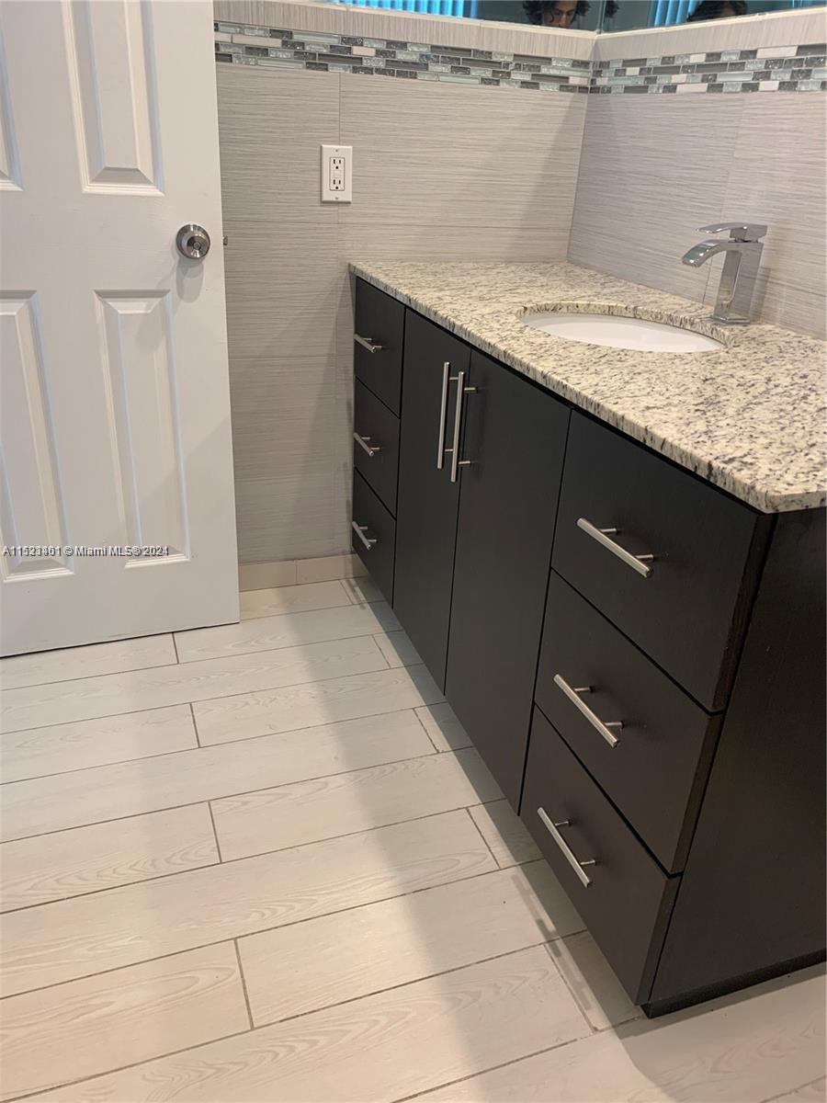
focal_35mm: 26
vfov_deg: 67.3
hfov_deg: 53.1
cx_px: 414
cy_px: 552
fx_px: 828
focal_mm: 4.25
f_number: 1.8
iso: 80
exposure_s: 1/60
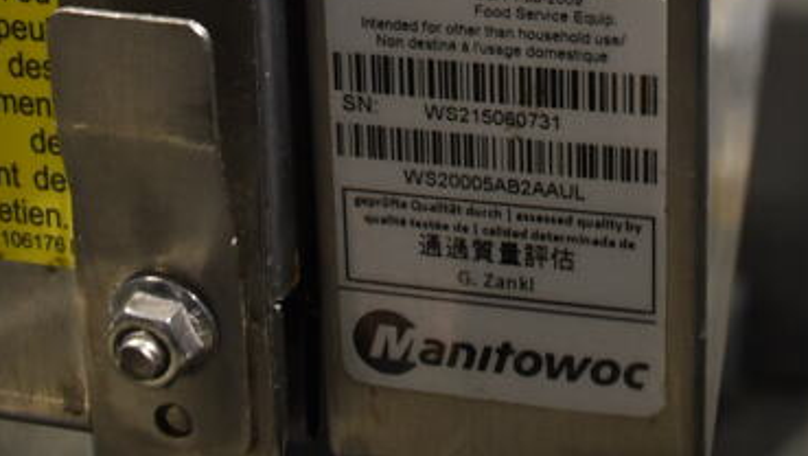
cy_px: -277
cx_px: 521
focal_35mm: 70
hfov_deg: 30.0
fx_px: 1501
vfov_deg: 15.6
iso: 1400
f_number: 3.5
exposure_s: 1/30
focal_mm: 18
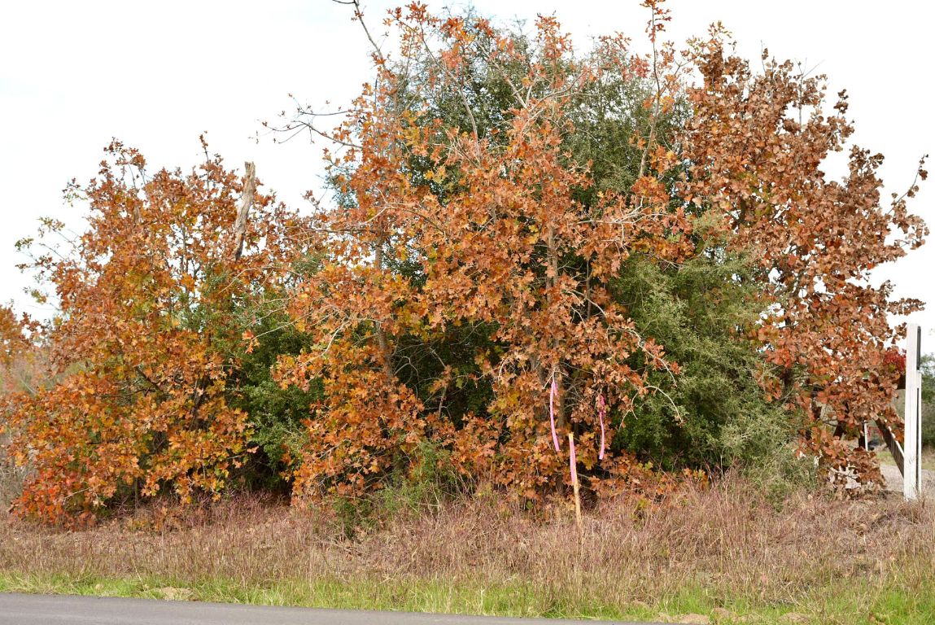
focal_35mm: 50
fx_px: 1300
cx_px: 468
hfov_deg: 39.6
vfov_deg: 27.0
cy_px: 312
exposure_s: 1/200
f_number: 5
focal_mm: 50
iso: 160
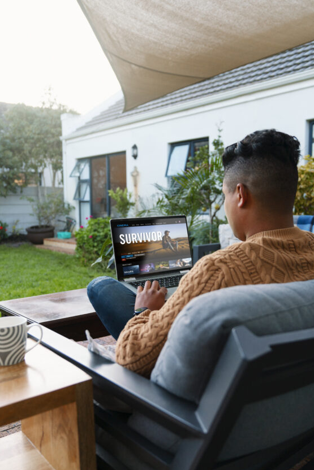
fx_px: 418
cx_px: 165
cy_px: 237
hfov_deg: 41.1
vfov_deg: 58.7
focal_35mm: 32
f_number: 2.8
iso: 500
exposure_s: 1/200
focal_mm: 26
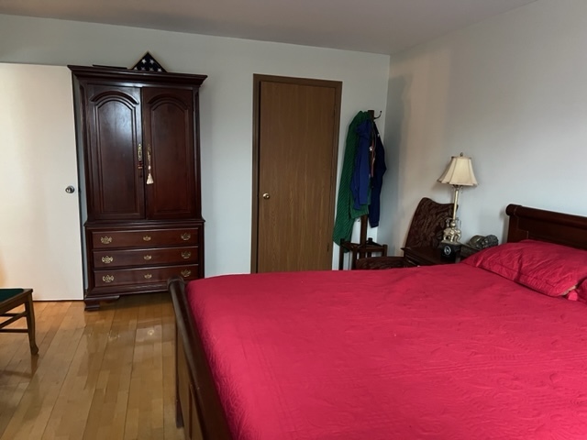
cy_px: 220
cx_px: 294
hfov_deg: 67.3
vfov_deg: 53.1
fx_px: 441
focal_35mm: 26
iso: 500
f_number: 1.5
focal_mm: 5.7
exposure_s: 1/30
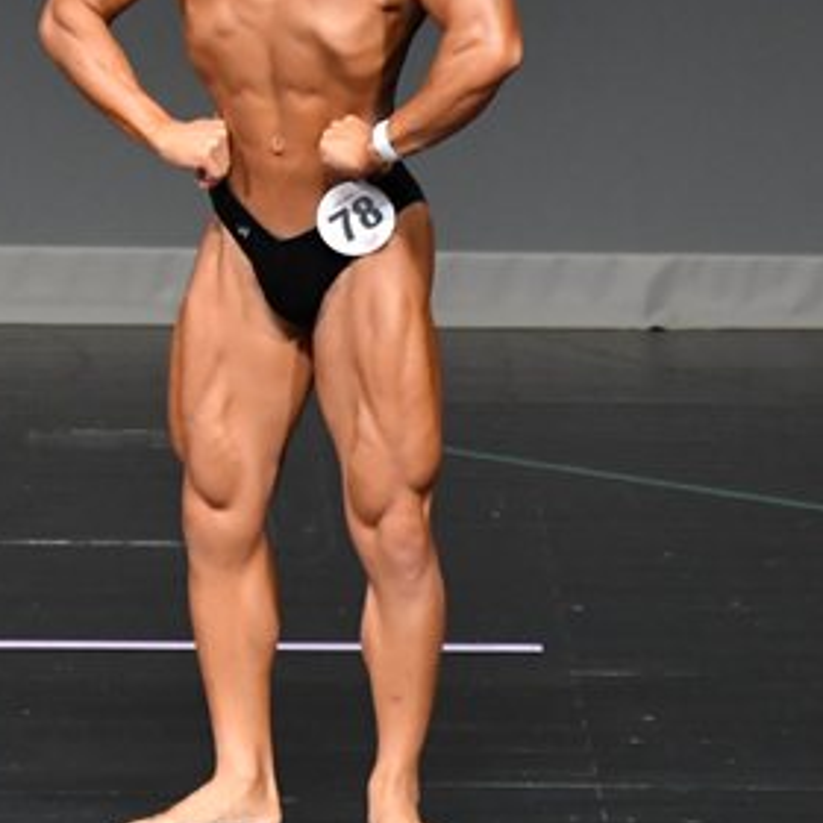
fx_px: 23698
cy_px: 232
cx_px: -31
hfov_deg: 2.0
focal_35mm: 881
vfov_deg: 2.0
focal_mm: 250
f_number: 5.6
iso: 5000
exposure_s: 1/400
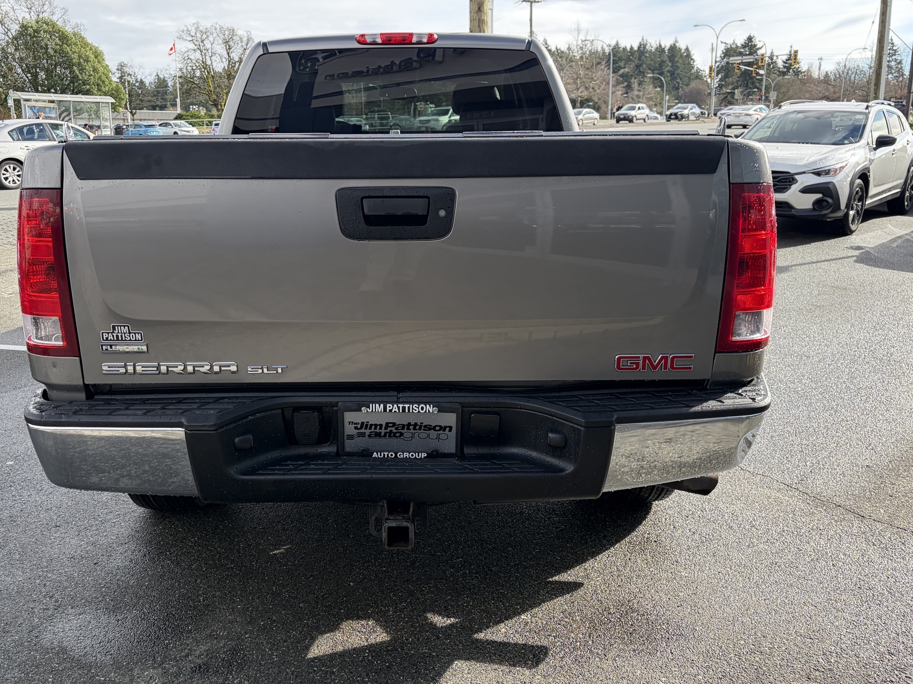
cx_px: 398
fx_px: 818
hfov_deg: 58.2
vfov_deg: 45.3
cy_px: 300
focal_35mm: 31
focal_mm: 5.96
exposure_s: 1/1263
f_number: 1.6
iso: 64
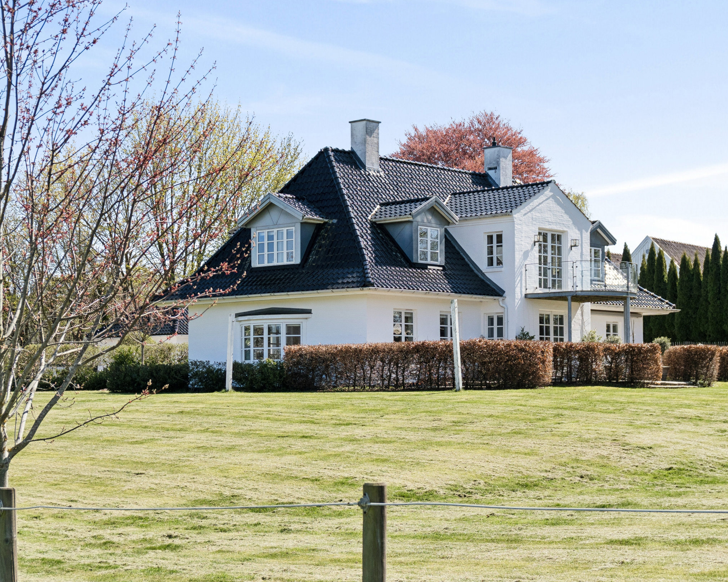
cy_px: 299
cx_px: 365
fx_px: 1480
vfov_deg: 22.3
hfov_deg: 27.6
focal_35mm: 69
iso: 250
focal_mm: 33
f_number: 4
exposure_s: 1/2500
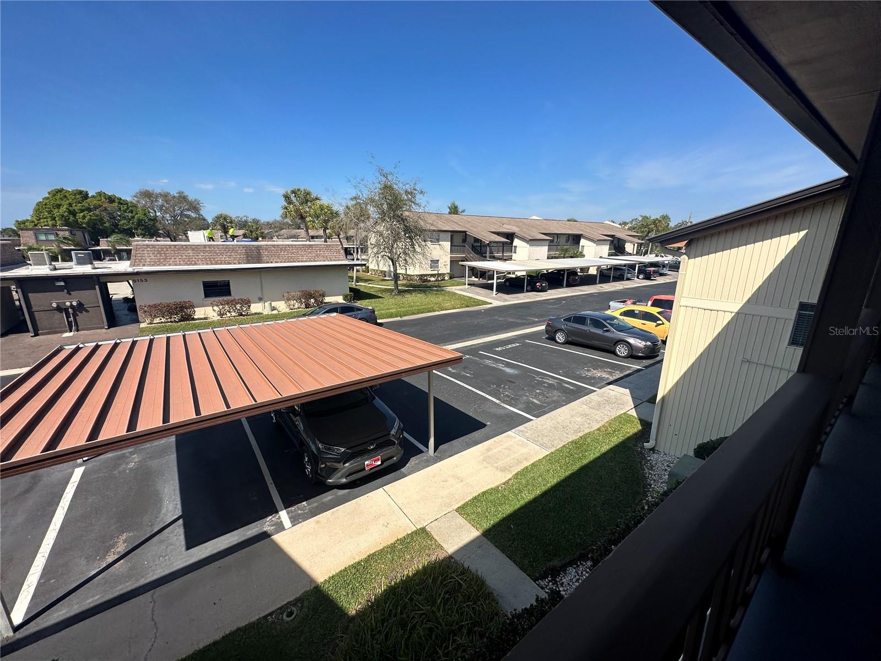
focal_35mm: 14
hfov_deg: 102.1
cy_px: 330
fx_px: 356
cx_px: 440
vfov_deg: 85.7
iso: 50
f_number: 2.2
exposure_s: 1/2353
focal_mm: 2.22
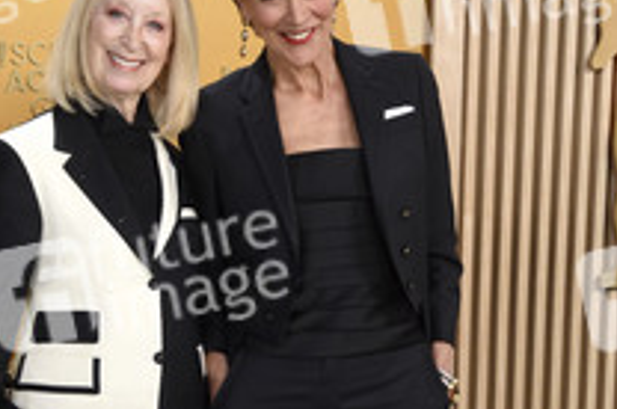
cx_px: 224
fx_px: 1814
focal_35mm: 106
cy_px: 430
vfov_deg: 12.7
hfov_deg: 19.3
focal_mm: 55
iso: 2500
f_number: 5
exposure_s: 1/250
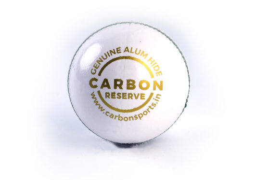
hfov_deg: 33.9
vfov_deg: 23.0
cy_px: 94
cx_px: 137
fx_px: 441
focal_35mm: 59
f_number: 10
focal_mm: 55
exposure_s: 1/160
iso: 100
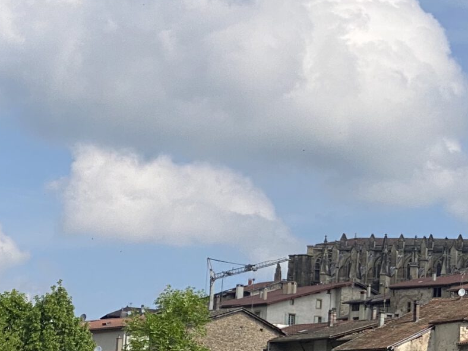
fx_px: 2285
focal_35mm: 169
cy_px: 203
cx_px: 609
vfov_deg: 8.8
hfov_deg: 11.4
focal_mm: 6
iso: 20
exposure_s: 1/1916
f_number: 2
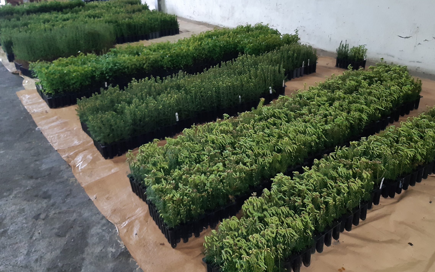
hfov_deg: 61.2
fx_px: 367
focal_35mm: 31
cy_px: 99
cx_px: 229
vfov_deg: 40.3
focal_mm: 3.92
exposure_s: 1/25
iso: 400
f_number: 1.7
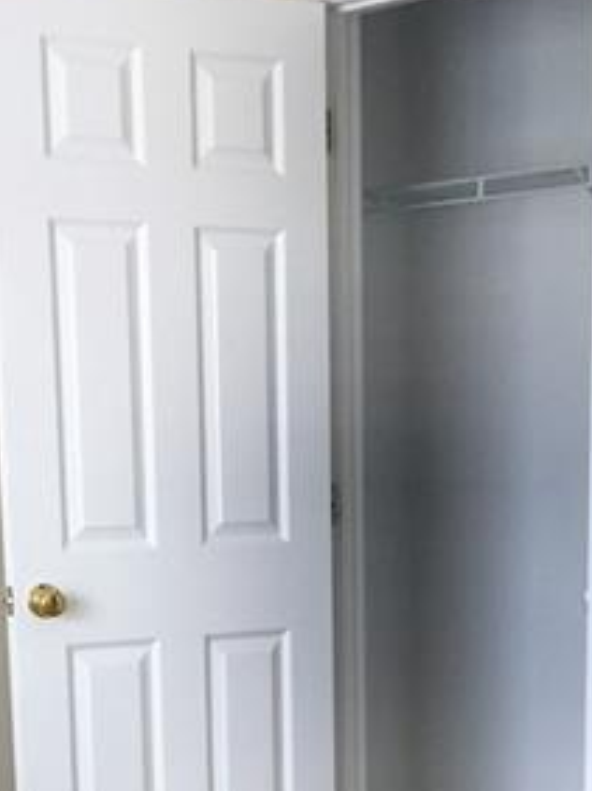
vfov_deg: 23.6
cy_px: 811
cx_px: 354
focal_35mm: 79
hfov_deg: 18.6
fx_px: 1804
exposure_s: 1/40
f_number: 2.2
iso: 32
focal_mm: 4.15
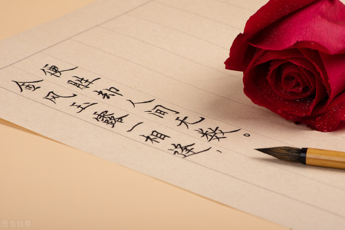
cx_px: 172
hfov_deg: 8.1
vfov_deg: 5.4
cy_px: 115
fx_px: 2443
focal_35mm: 255
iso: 100
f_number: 14
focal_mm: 170
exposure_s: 1/160
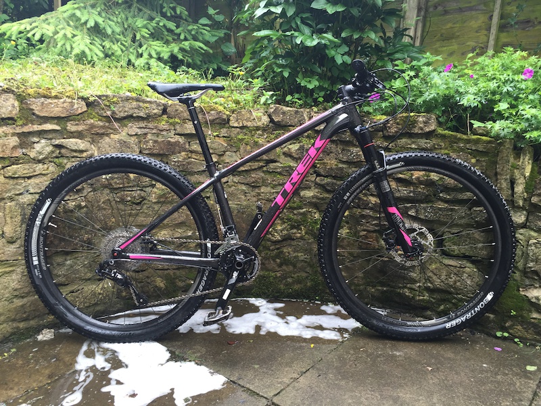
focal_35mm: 29
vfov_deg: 48.2
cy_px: 203
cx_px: 270
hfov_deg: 61.7
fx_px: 453
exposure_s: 1/100
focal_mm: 4.15
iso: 40
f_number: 2.2
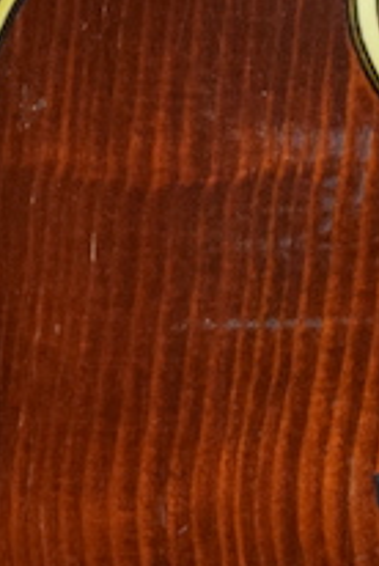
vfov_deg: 5.3
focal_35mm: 382
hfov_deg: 3.6
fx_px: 6006
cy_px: -566
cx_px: 420
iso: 2200
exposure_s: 1/60
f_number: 4.5
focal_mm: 35
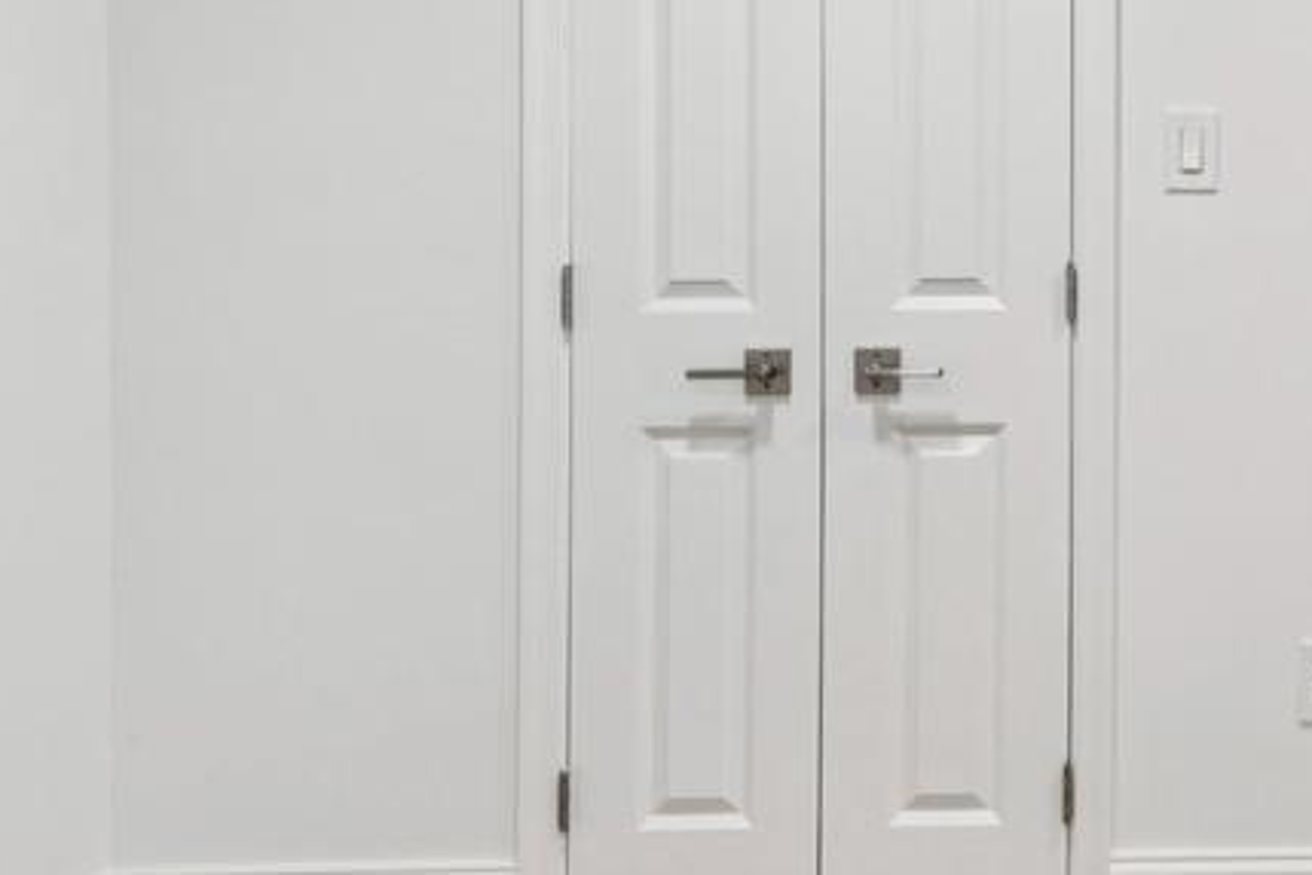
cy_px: 245
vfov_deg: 28.3
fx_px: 1713
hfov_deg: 37.2
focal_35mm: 47
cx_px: 1330
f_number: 9
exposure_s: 1/15
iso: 250
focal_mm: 14
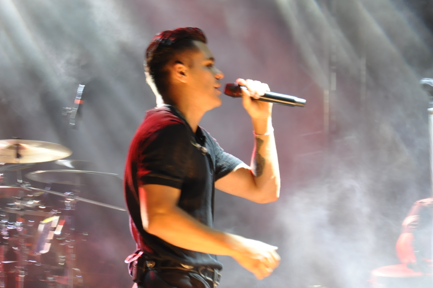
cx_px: 145
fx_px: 2579
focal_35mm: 215
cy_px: 150
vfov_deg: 6.4
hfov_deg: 9.6
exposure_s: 1/30
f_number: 5.6
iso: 1000
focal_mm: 105
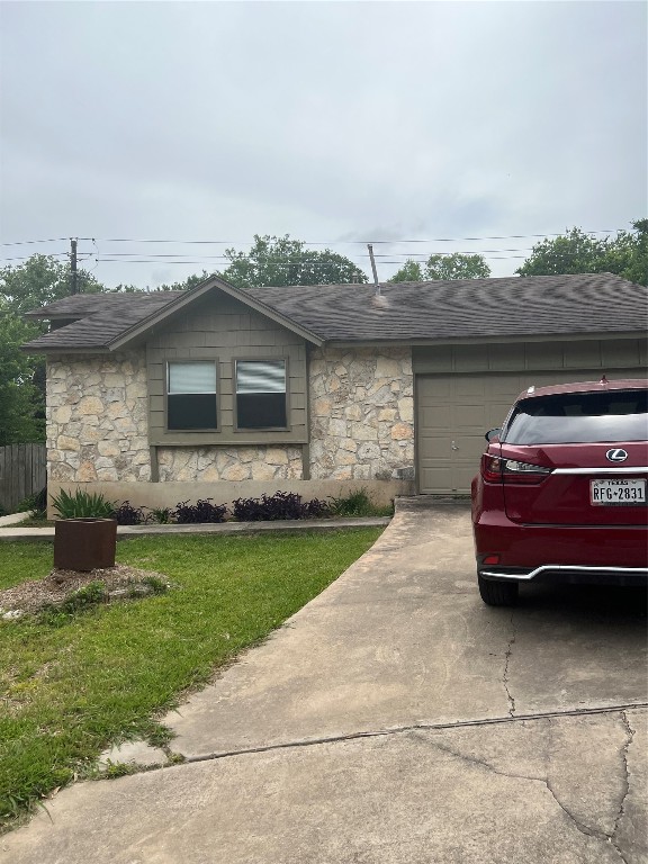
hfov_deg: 53.1
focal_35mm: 26
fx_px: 649
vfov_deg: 67.3
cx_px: 324
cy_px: 432
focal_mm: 5.7
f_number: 1.5
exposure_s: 1/7463
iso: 50
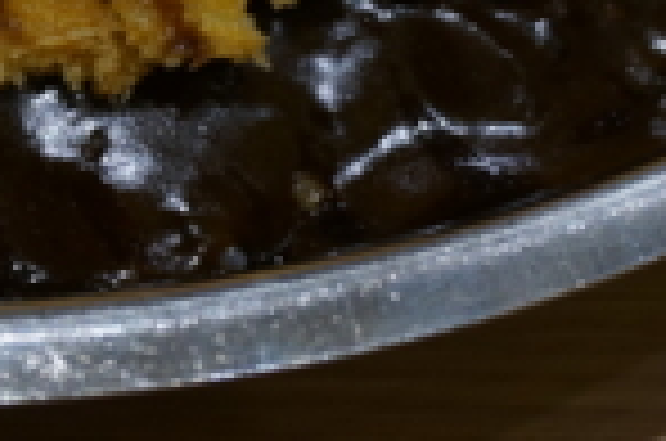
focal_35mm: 134
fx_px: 2474
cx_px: -68
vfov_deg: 9.9
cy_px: -218
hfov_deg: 15.0
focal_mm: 22
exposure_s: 1/60
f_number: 4
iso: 400
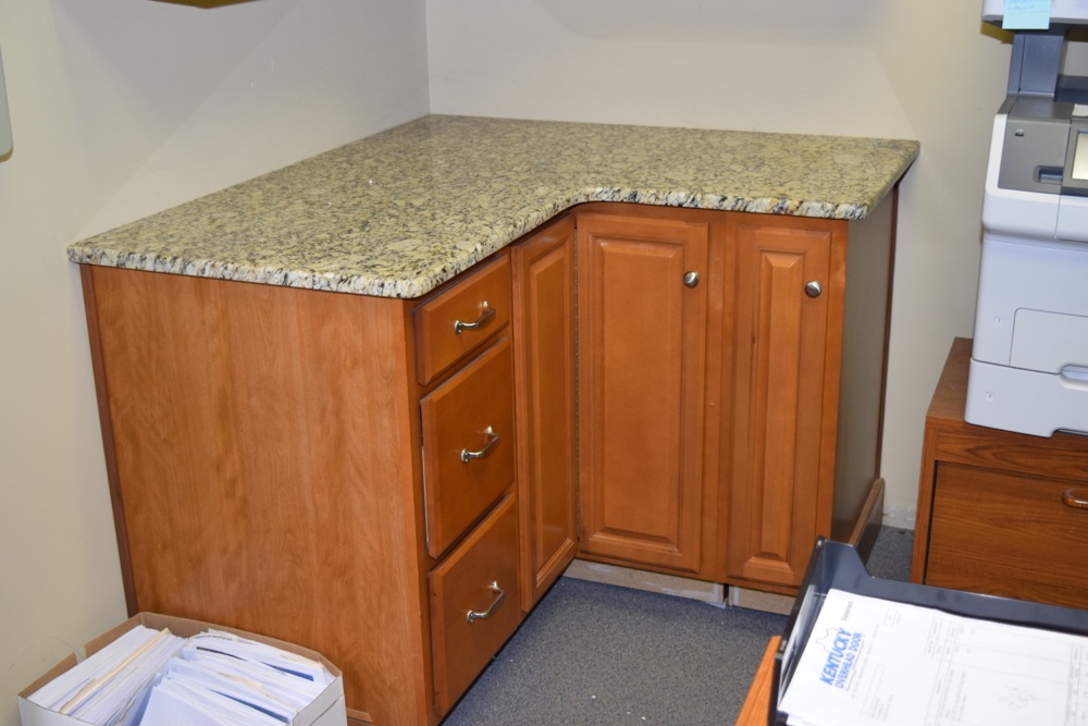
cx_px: 544
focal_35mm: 46
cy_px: 363
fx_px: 1405
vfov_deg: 29.0
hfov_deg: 42.3
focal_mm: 31
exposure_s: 1/80
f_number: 4.5
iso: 800
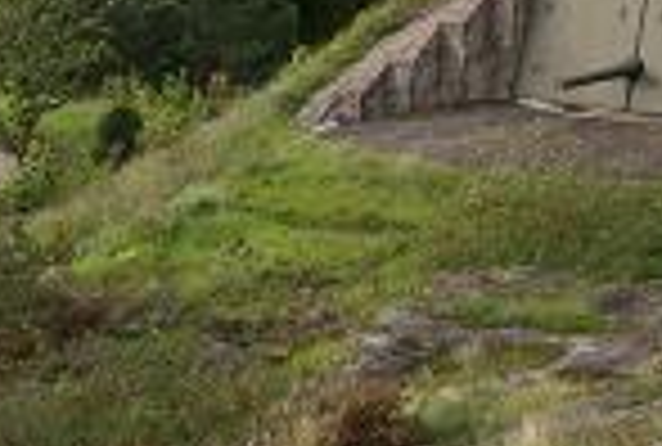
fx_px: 2619
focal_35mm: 142
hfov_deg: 14.2
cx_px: 11
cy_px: -164
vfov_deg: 9.5
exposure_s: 1/80
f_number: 9
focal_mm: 24
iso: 100
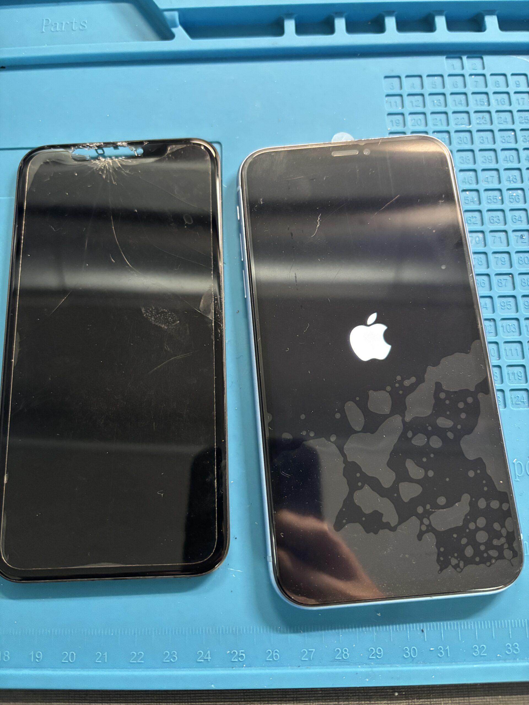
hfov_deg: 53.1
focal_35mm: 26
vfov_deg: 67.3
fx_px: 530
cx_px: 264
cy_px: 352
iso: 500
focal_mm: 5.96
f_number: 1.6
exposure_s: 1/43
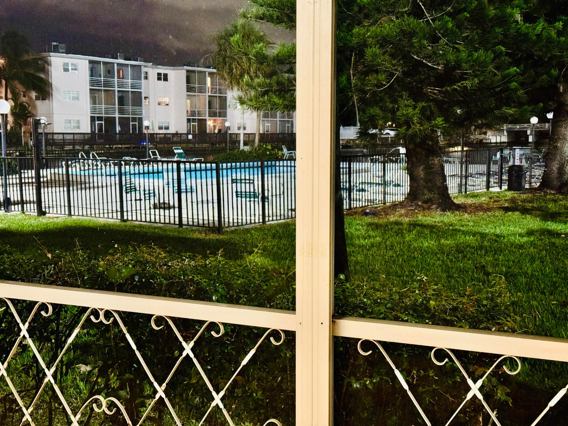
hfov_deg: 39.7
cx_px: 284
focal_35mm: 48
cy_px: 213
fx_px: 788
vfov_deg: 30.3
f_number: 1.78
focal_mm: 6.76
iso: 800
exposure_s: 1/20
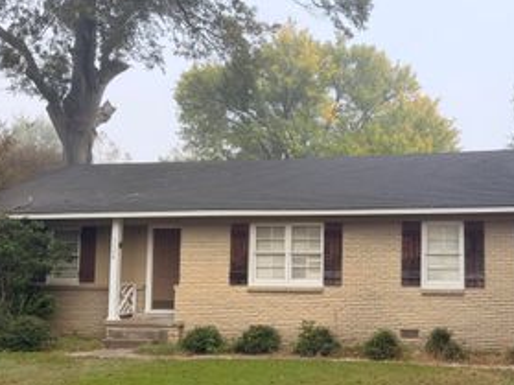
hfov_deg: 42.9
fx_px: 638
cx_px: 363
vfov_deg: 33.4
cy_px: 240
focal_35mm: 43
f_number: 1.78
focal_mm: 6.76
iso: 80
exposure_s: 1/1230
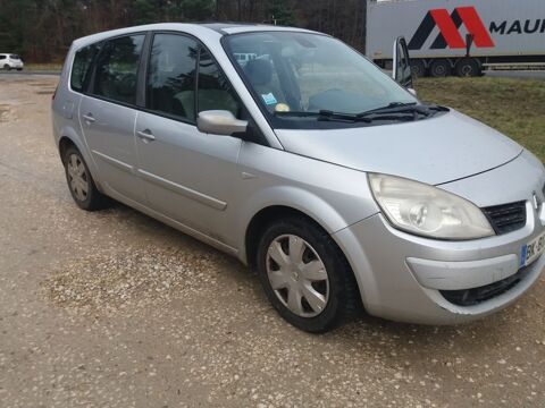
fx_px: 441
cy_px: 204
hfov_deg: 63.4
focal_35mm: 28
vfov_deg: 49.7
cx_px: 272
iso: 64
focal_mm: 3.7
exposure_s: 1/342
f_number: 1.9
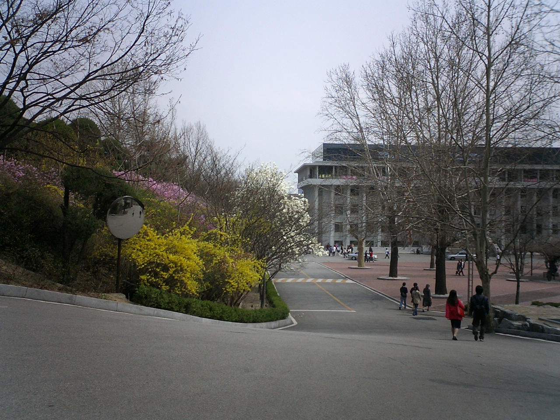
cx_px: 280
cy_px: 210
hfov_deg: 50.1
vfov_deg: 38.7
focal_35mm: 37
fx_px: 599
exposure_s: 1/1250
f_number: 3.5
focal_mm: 5.6
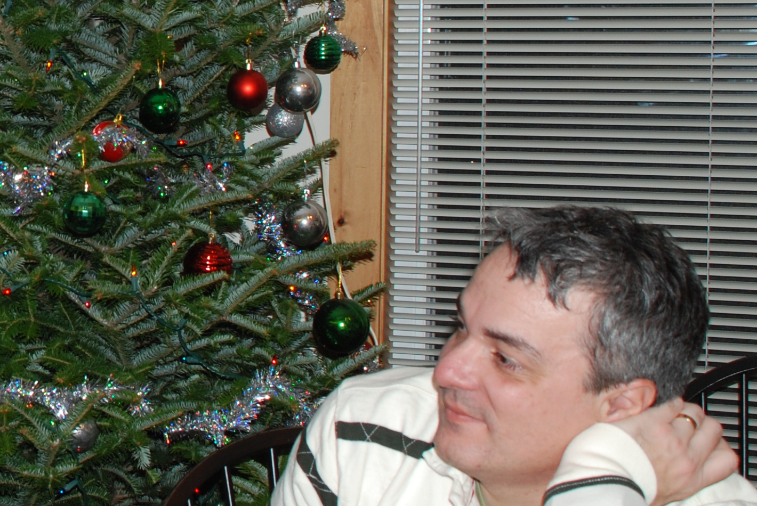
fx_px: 1894
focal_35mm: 90
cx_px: -151
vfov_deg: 15.1
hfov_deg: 21.0
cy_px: 89
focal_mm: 22
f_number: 5.6
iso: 200
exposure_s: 1/60
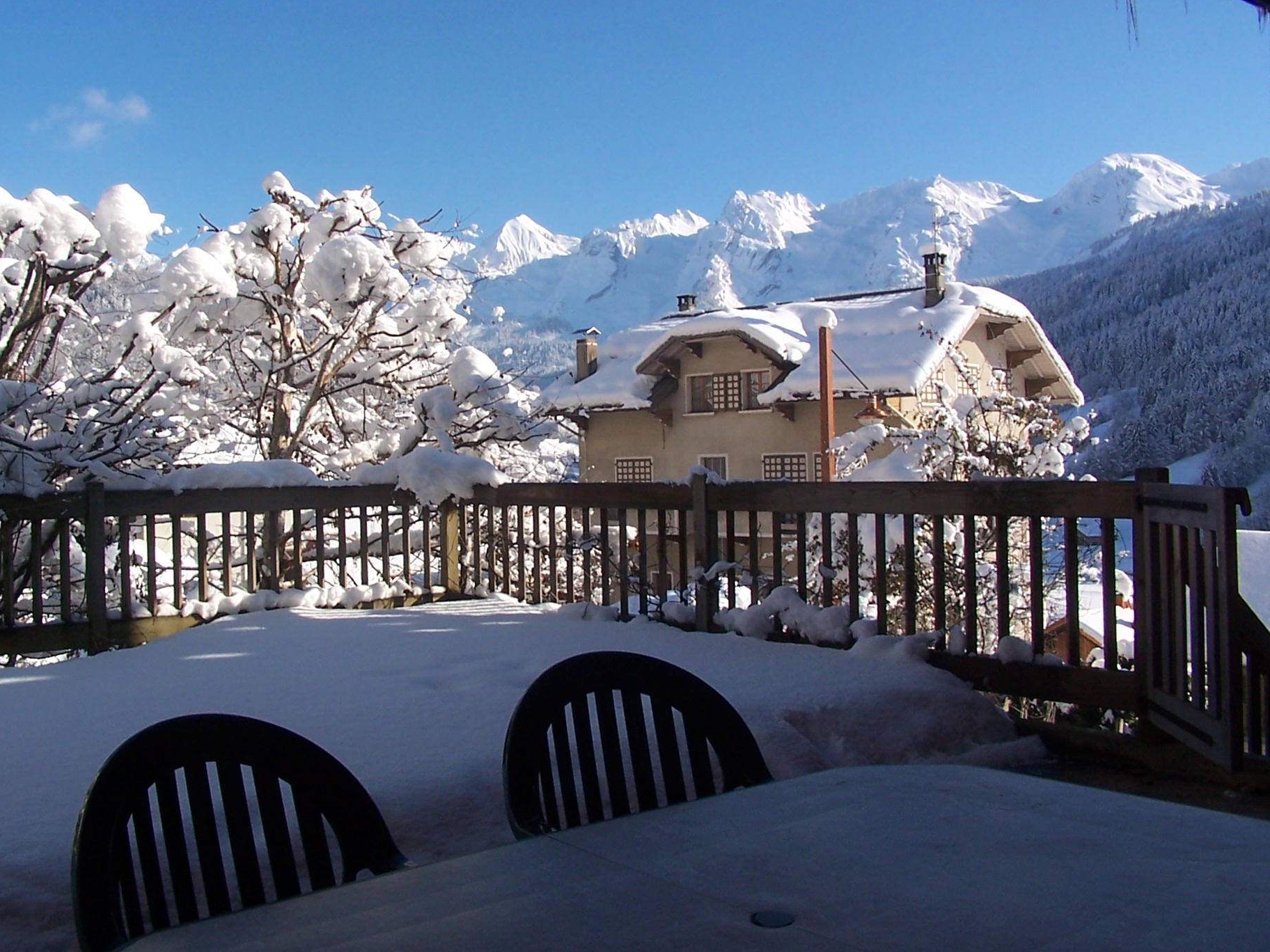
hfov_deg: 39.6
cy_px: 417
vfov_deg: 30.2
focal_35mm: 48
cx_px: 549
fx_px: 1761
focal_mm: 6.3
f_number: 4
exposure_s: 1/750
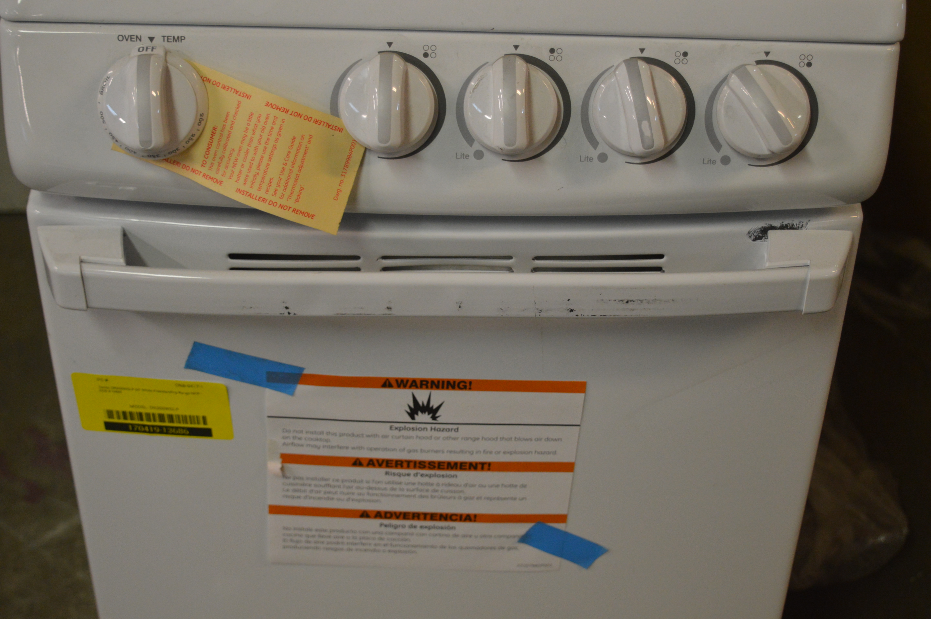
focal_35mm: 63
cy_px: 310
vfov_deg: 21.5
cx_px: 466
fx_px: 1628
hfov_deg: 31.9
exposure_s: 1/60
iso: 1400
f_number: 5
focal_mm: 42
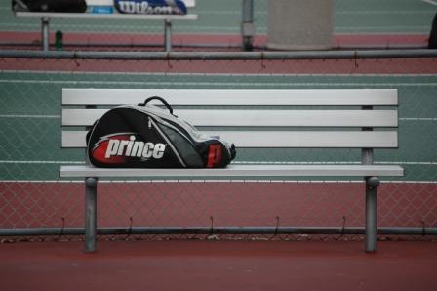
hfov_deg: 6.9
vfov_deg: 4.6
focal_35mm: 300
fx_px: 3639
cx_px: 218
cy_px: 146
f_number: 5.6
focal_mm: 200
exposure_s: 1/500
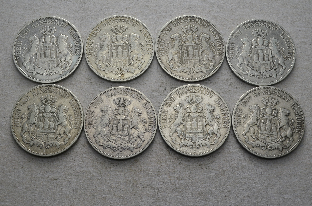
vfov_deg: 31.8
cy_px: 103
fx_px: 363
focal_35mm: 42
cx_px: 156
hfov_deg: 46.5
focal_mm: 28
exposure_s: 1/250
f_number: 14
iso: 400
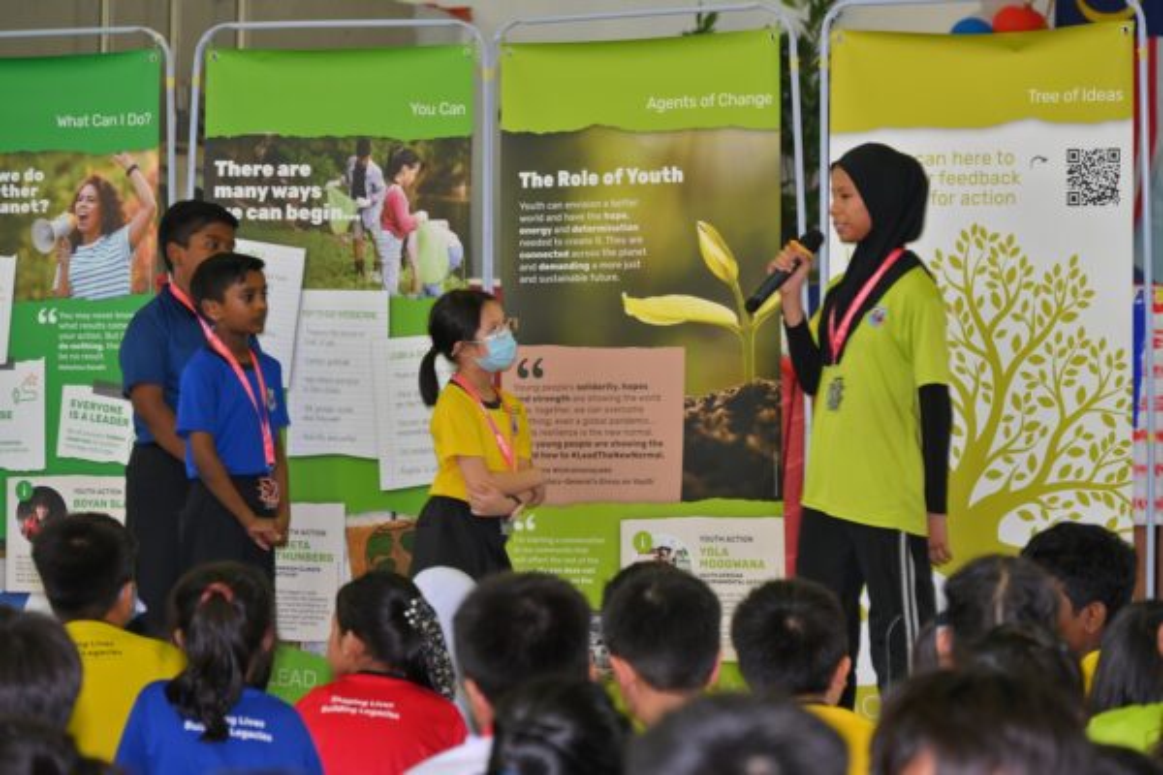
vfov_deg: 10.5
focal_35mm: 130
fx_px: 4199
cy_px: 388
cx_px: 582
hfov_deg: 15.8
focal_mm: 130
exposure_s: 1/50
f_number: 6.3
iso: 250
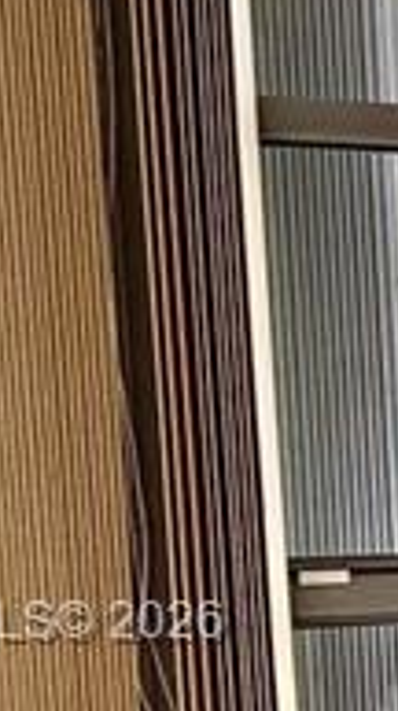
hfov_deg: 9.7
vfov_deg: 22.0
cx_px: 1201
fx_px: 1789
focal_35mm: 95
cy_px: 626
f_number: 2.2
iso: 40
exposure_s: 1/596
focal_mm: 2.22
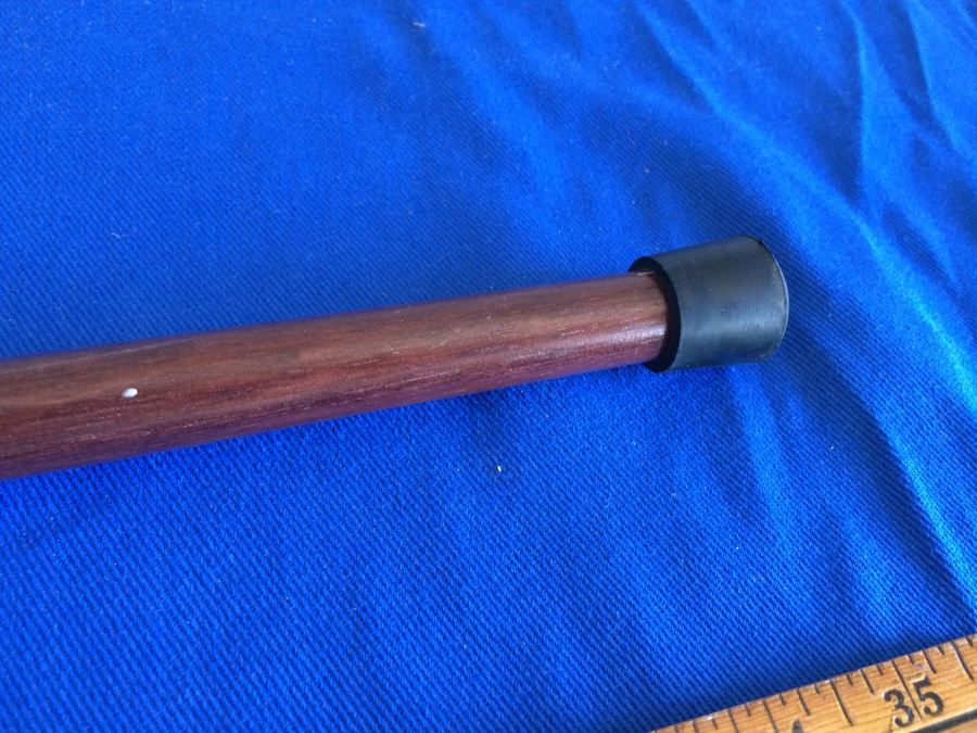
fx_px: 847
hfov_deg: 60.0
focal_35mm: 30
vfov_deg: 46.8
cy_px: 366
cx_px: 488
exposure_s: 1/30
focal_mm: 4.12
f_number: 2.2
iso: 250
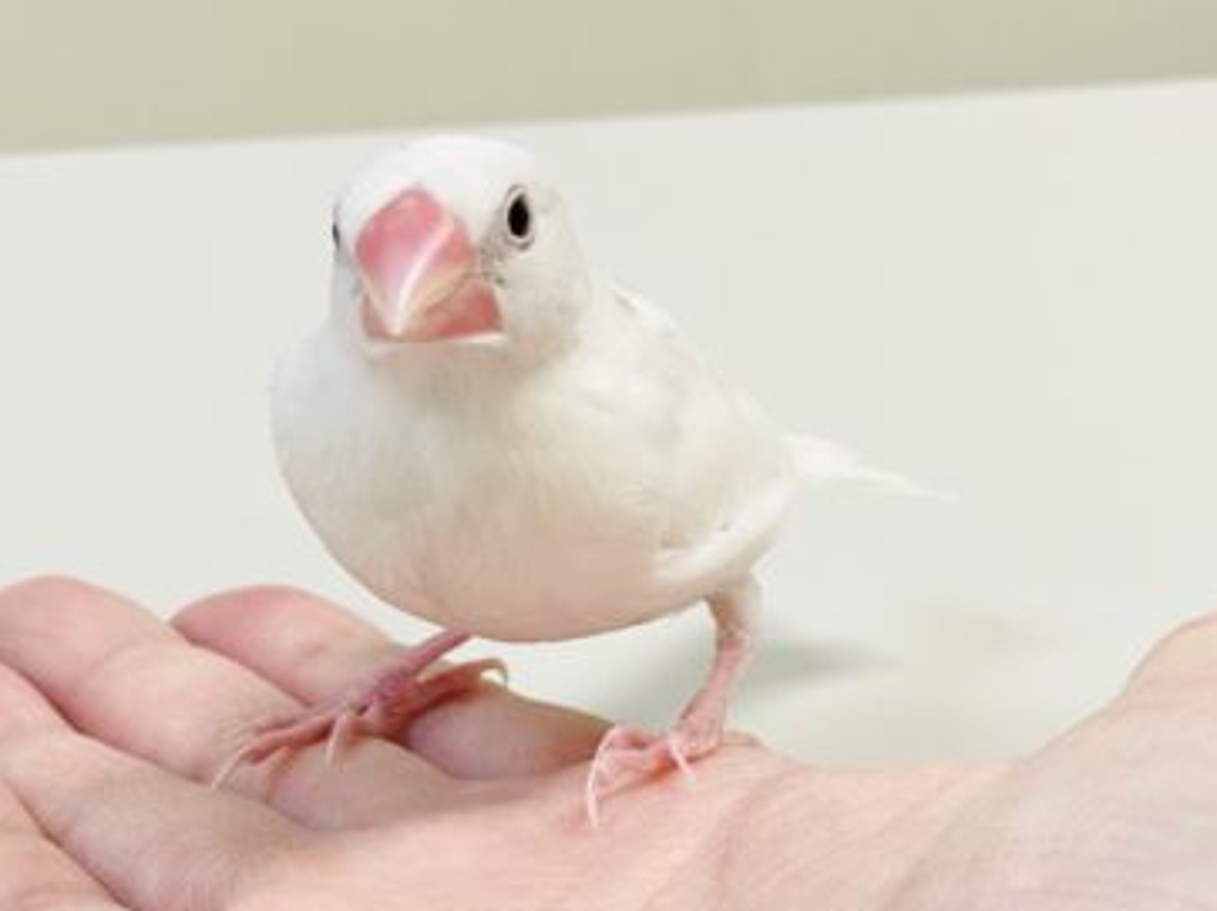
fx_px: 3232
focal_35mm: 92
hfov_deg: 21.3
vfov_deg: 16.0
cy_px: 585
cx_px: 696
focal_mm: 6
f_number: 2
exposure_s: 1/99
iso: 64
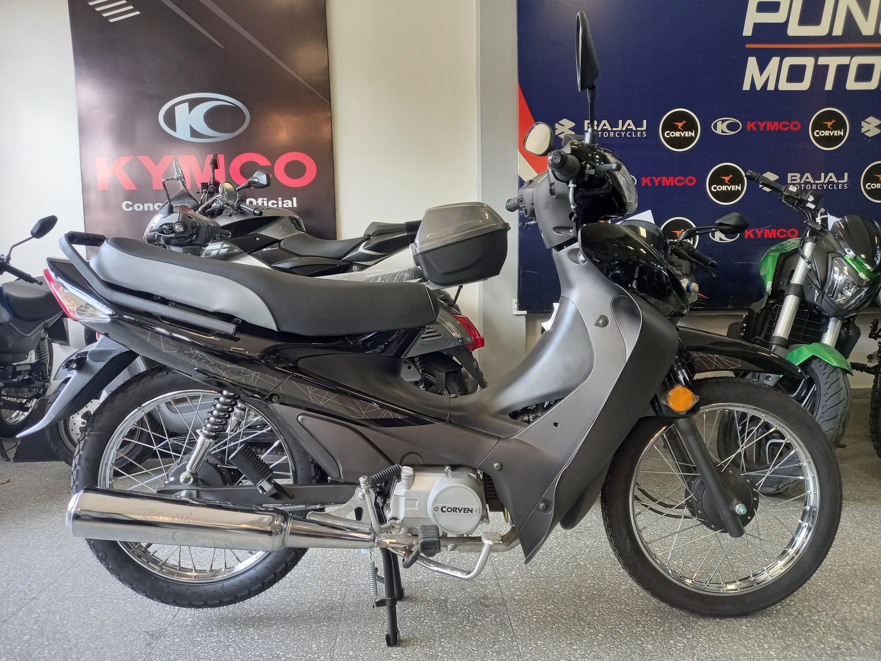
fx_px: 636
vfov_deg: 54.9
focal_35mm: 25
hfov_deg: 69.4
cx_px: 440
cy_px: 330
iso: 160
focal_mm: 4.6
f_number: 2
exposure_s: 1/59
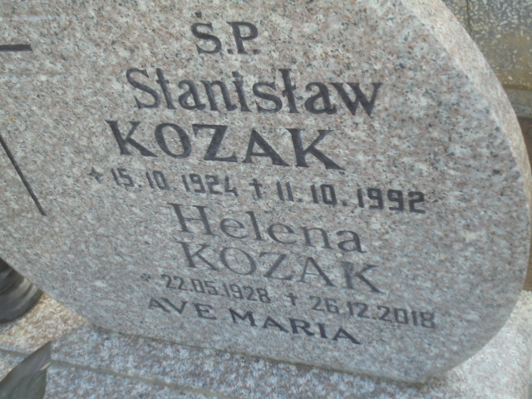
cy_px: 200
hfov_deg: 43.9
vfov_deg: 33.6
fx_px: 661
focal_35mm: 43
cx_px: 266
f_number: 4.5
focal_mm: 7.8
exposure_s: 1/60
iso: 100
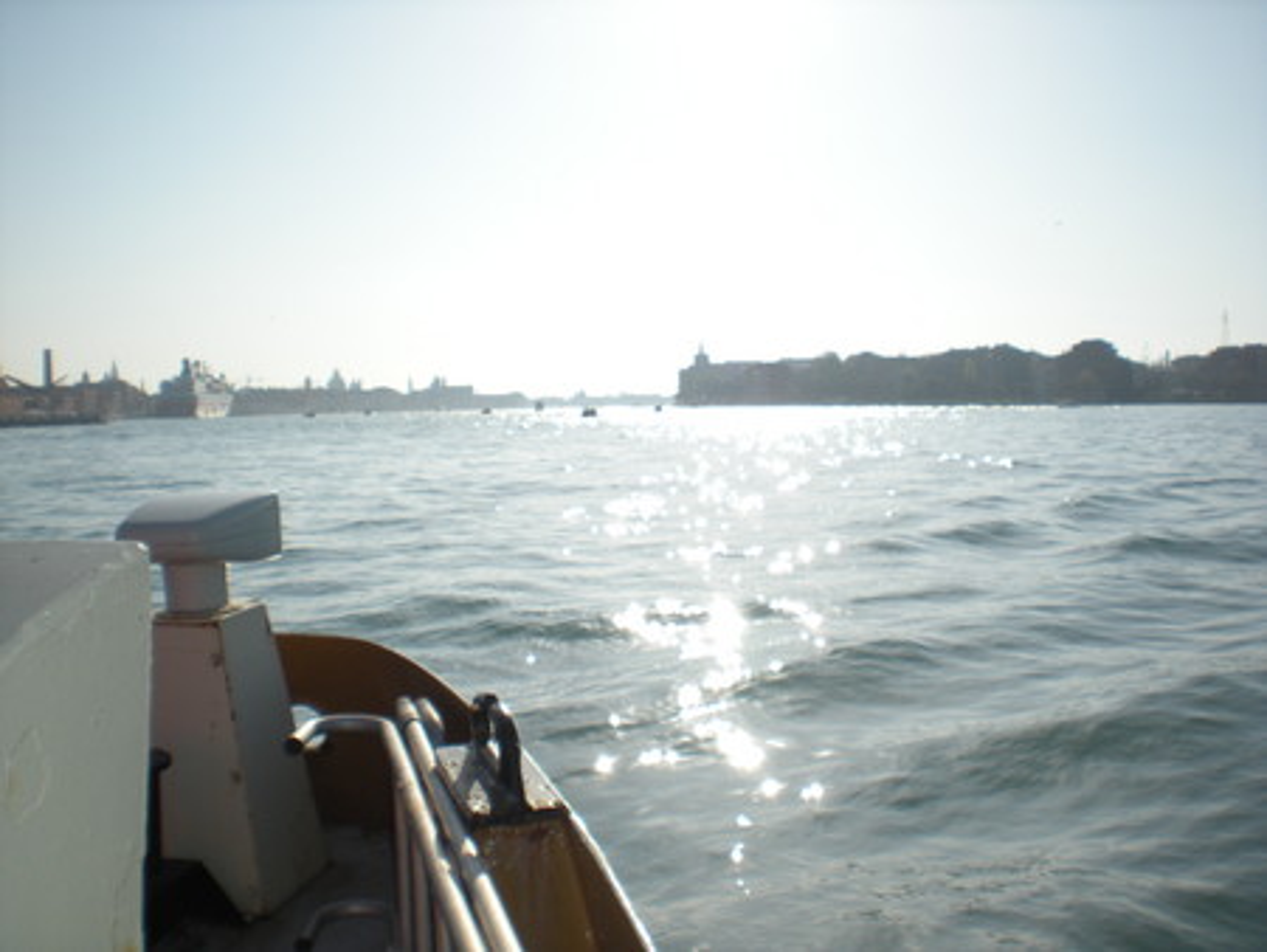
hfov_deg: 49.0
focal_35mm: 38
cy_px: 476
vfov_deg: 37.8
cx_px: 634
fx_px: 1392
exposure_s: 1/1000
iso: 64
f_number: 4.6
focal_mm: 6.3
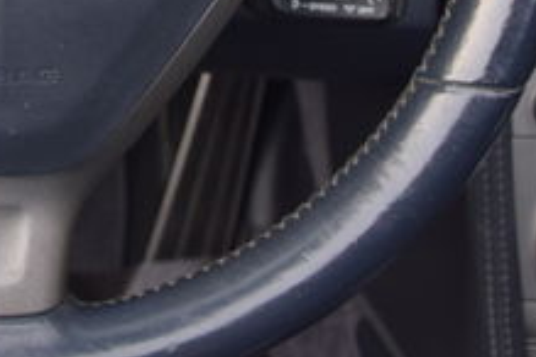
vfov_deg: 7.4
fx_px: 2736
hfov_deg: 11.1
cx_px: 5
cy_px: -171
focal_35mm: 184
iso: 400
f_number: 5.6
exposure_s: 1/125
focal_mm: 35
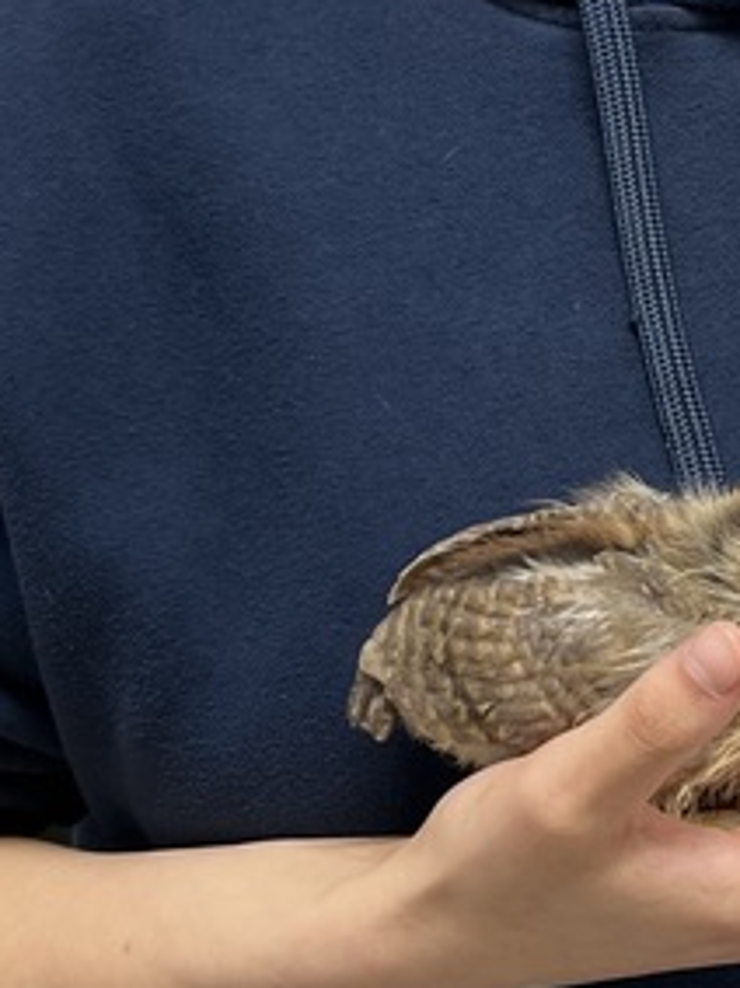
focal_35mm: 94
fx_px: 2681
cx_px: 660
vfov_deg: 20.6
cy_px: 178
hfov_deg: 15.5
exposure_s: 1/60
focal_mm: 5.7
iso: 64
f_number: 1.5
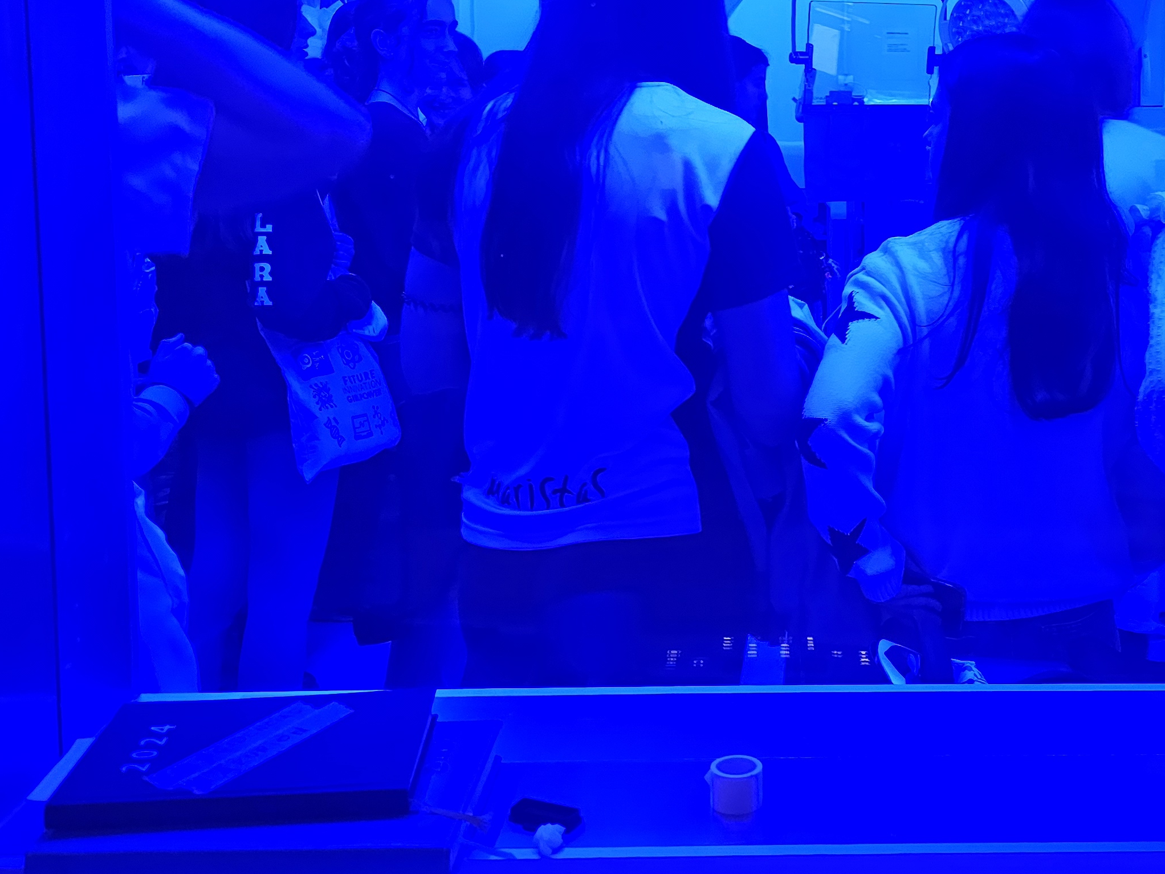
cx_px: 805
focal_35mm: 45
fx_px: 1514
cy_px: 276
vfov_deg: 31.9
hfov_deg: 41.4
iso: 500
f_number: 1.7
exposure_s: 1/33
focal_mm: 6.3
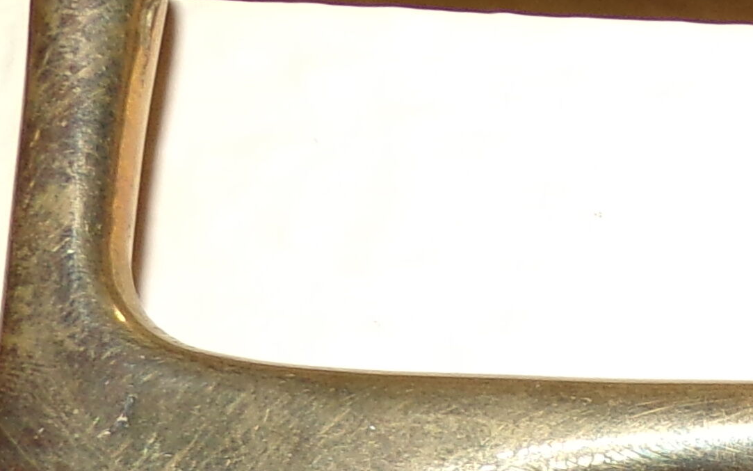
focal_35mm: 121
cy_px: 930
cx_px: 1290
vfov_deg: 10.1
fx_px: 2483
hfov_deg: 15.2
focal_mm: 4.3
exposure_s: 1/60
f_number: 3
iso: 80
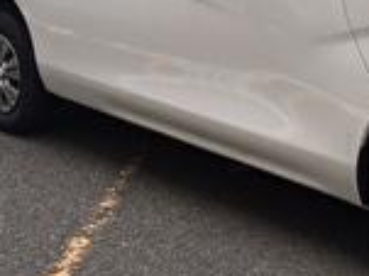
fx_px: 820
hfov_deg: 24.0
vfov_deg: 18.5
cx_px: 386
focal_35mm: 77
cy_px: -10
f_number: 2.2
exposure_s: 1/60
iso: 32
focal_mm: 4.15
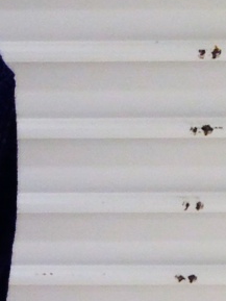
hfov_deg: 6.1
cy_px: 309
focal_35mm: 234
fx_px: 2035
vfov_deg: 8.4
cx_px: -267
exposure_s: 1/60
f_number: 2.4
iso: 50
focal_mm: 4.12
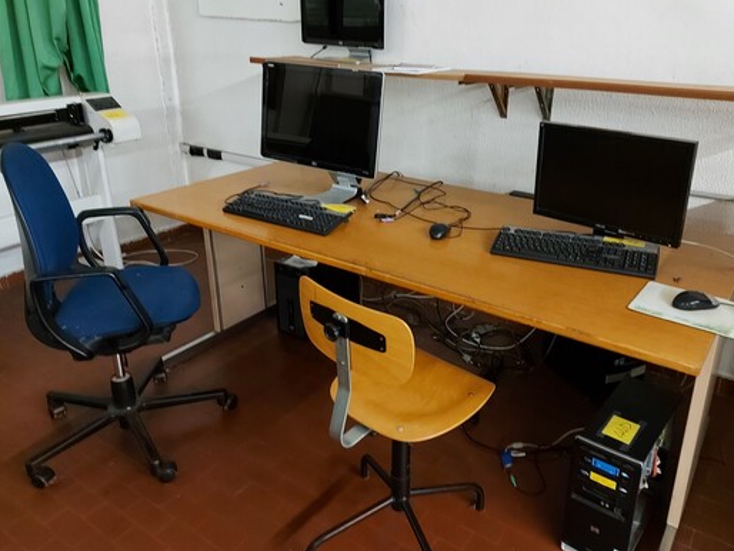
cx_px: 403
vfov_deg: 49.6
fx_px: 594
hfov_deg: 63.3
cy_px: 237
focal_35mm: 28
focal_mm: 5.23
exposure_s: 1/25
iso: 500
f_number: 1.8
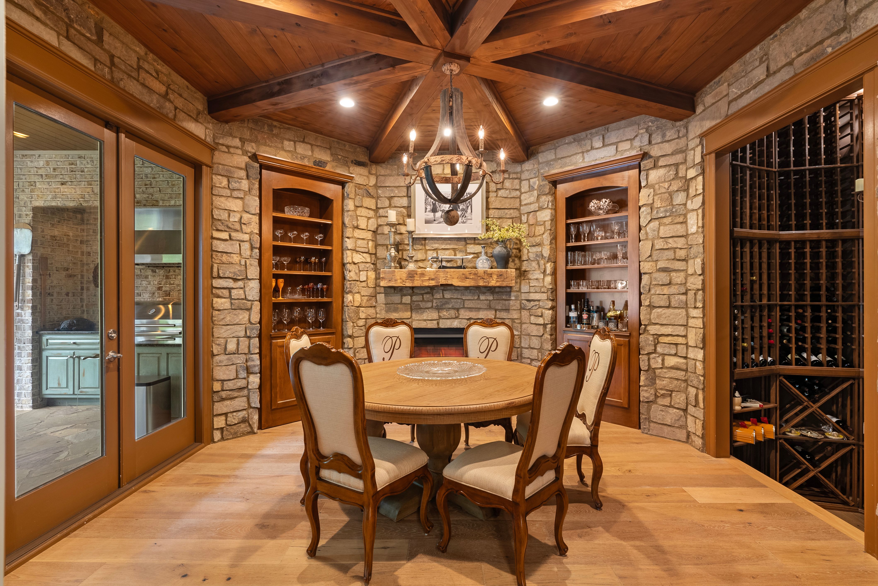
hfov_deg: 96.7
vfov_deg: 73.8
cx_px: 439
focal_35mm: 16
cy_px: 293
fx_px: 390
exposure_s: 1
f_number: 8
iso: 200
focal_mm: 16
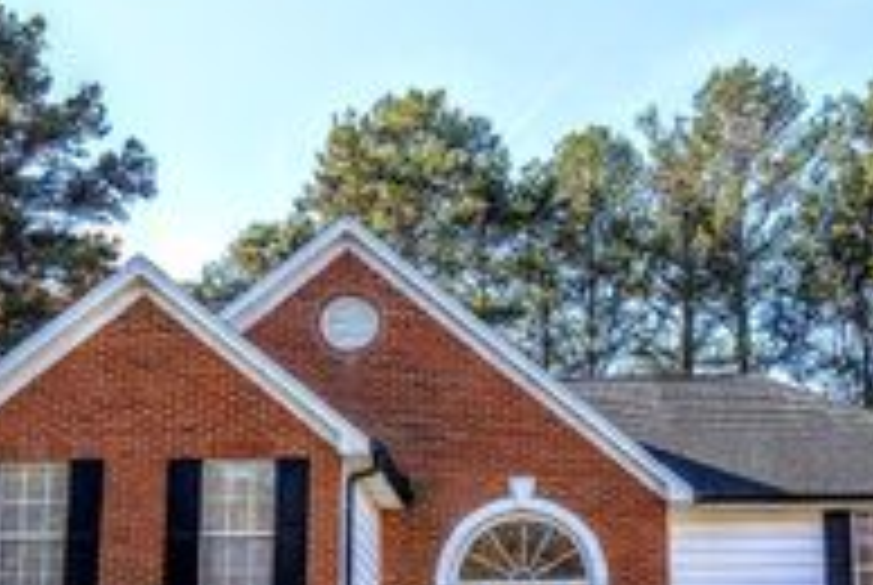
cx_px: 662
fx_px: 1311
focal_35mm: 54
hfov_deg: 35.9
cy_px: 614
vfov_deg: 23.8
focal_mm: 14
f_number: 5
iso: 100
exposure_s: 1/200
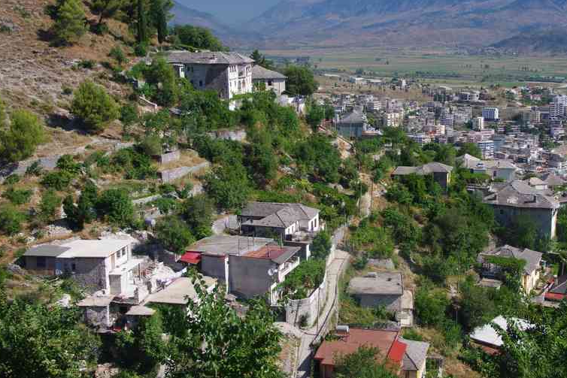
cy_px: 129
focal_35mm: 50
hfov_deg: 39.5
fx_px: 782
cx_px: 364
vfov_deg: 27.0
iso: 200
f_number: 11
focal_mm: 25
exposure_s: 1/60
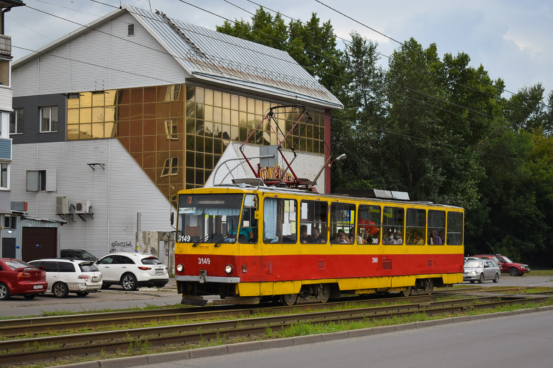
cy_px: 184
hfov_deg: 33.4
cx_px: 276
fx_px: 922
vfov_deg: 22.6
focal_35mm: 60
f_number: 4.8
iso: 200
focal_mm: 40
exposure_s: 1/800
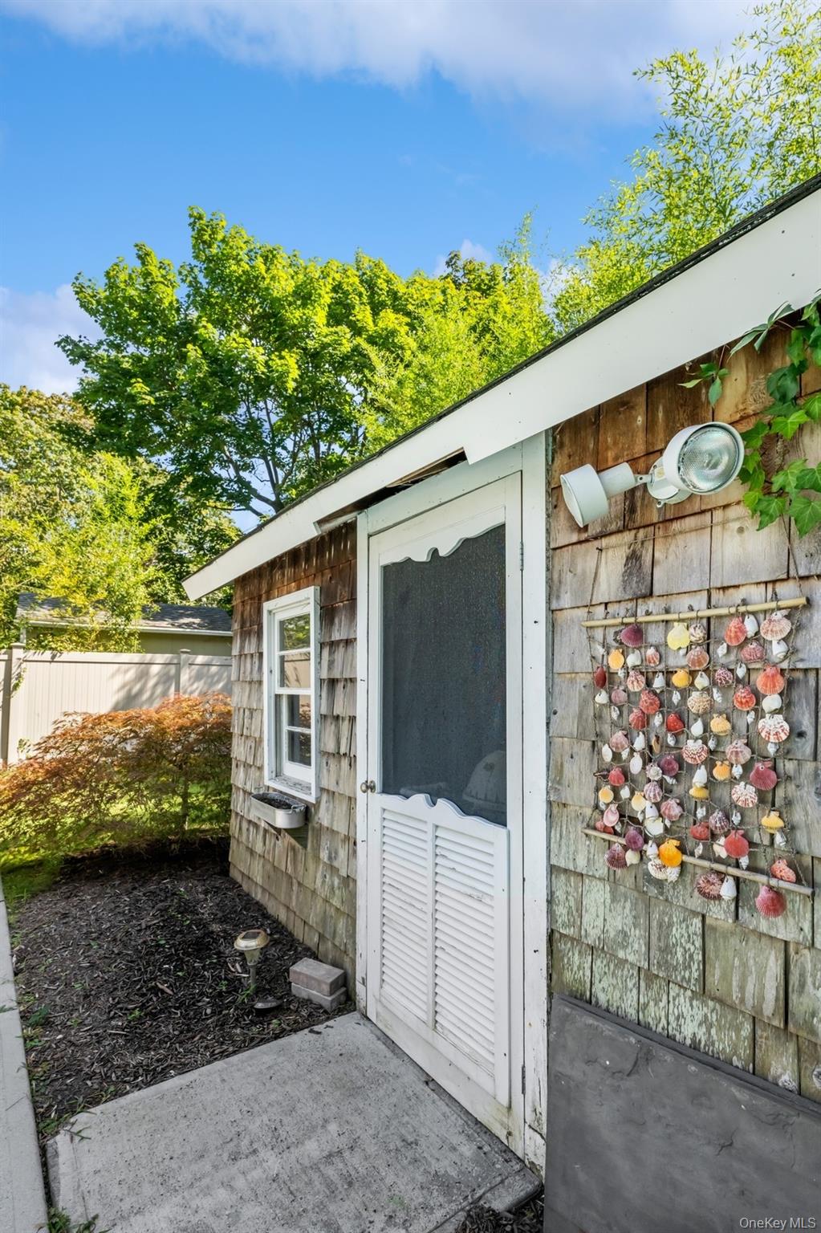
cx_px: 410
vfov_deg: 95.0
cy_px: 616
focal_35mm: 16
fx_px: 565
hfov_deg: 72.0
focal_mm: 16.5
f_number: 8
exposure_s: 1/640
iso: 400
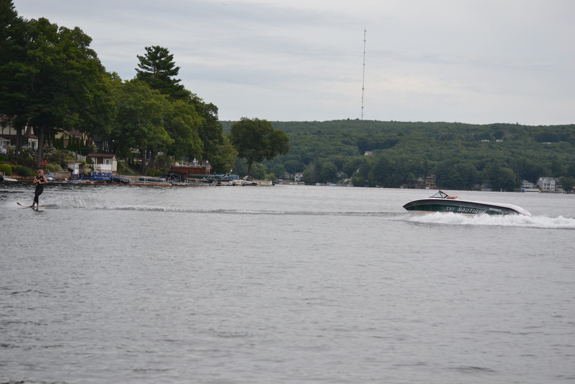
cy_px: 192
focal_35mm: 105
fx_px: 1677
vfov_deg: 13.0
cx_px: 288
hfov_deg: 19.5
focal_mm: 70
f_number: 4.5
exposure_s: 1/1000
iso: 400
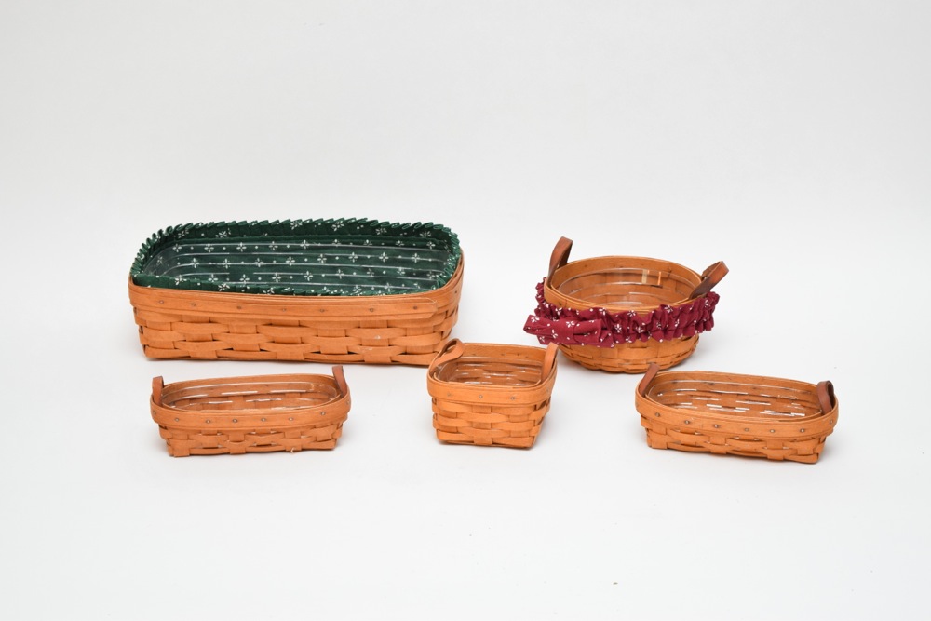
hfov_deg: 24.6
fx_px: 2134
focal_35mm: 82
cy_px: 310
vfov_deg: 16.6
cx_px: 466
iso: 900
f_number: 5.6
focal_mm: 55
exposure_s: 1/60
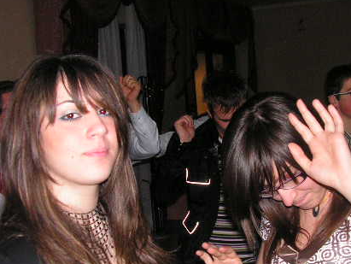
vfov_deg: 26.1
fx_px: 568
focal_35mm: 56
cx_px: 204
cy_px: 159
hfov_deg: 34.2
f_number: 3.2
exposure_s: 1/40
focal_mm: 6
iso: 200
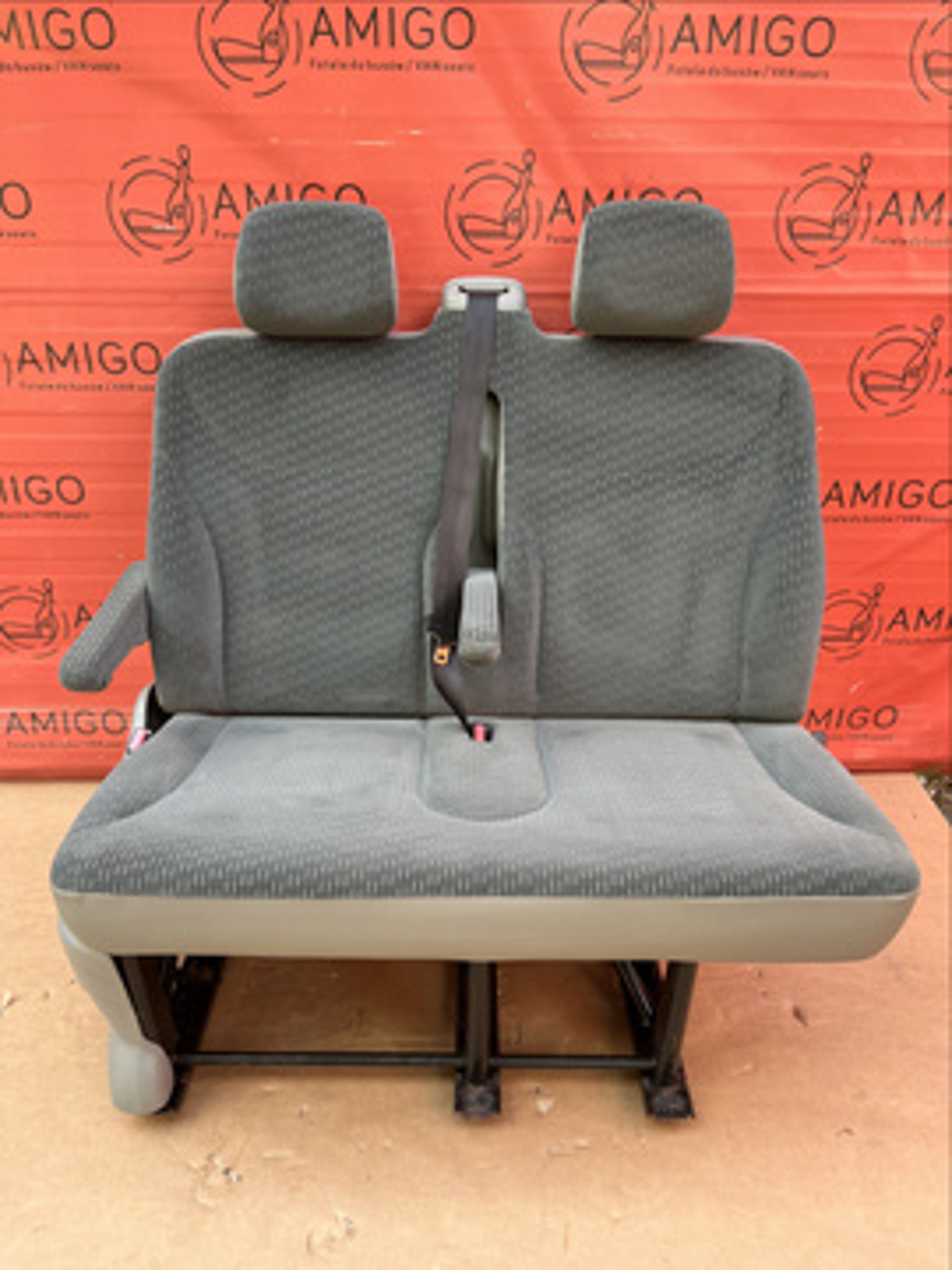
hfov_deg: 53.1
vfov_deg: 67.3
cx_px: 476
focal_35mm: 26
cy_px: 635
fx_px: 953
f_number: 1.6
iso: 32
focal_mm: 5.1
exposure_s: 1/133
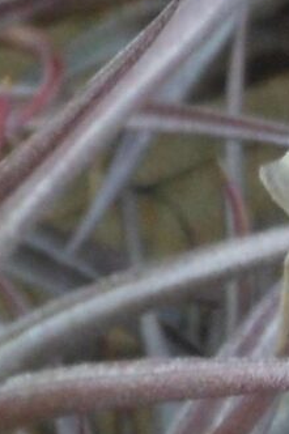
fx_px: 3194
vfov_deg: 7.8
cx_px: -1118
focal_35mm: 265
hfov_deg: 4.5
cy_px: 293
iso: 80
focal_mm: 5.9
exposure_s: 1/100
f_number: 4
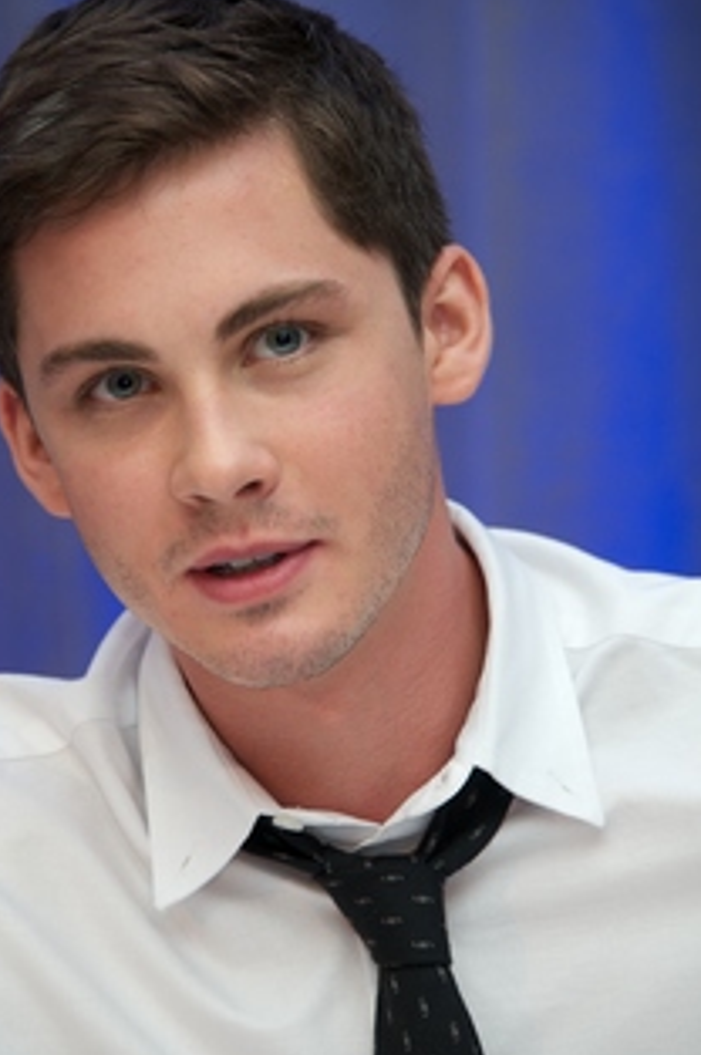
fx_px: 7845
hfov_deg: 5.1
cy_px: 533
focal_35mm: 268
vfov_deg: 7.7
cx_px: 263
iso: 500
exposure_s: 1/60
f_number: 5.6
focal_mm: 210
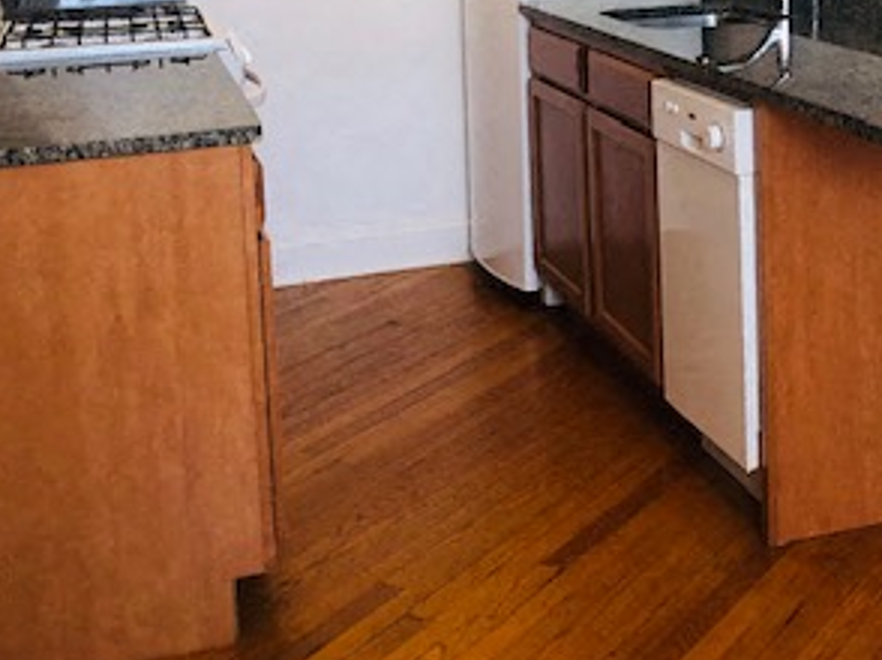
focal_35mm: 61
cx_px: 690
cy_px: 3
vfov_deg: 23.0
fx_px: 1553
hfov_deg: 31.0
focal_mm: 3.99
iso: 40
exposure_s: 1/30
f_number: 1.8
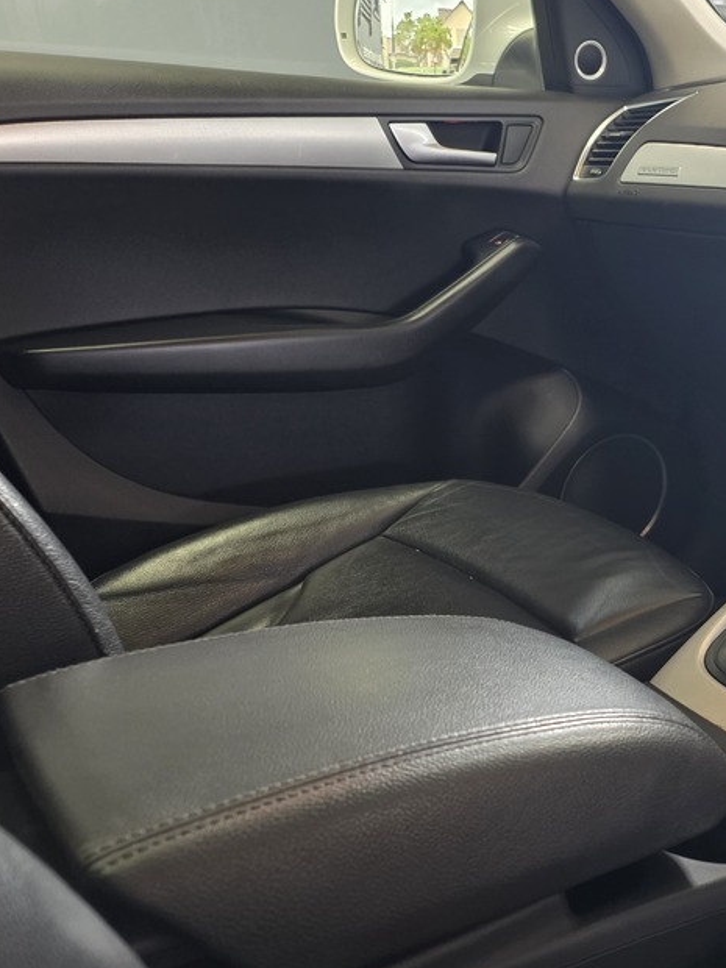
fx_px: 1063
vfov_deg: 49.0
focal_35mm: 38
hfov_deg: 34.1
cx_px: 742
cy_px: 457
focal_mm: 6.25
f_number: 1.7
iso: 320
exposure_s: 1/120
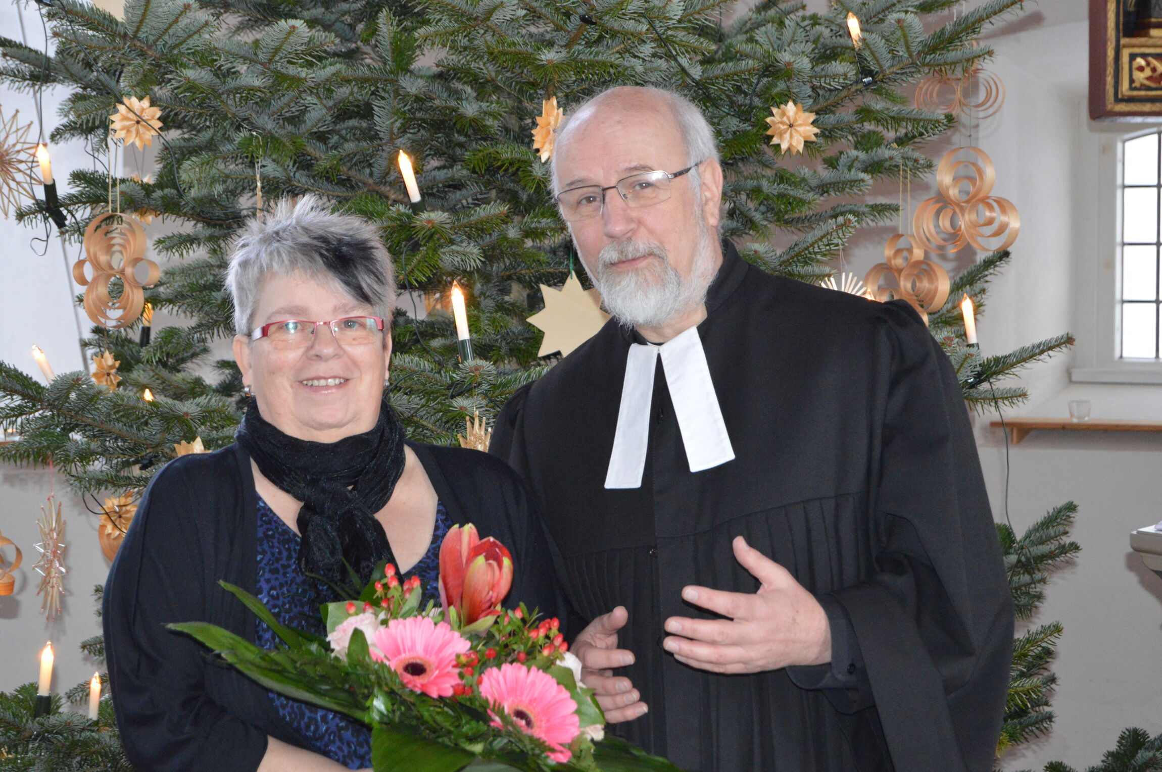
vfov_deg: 16.5
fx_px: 2660
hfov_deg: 24.6
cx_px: 581
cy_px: 386
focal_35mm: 82
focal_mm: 55
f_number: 5.6
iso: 2200
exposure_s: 1/60
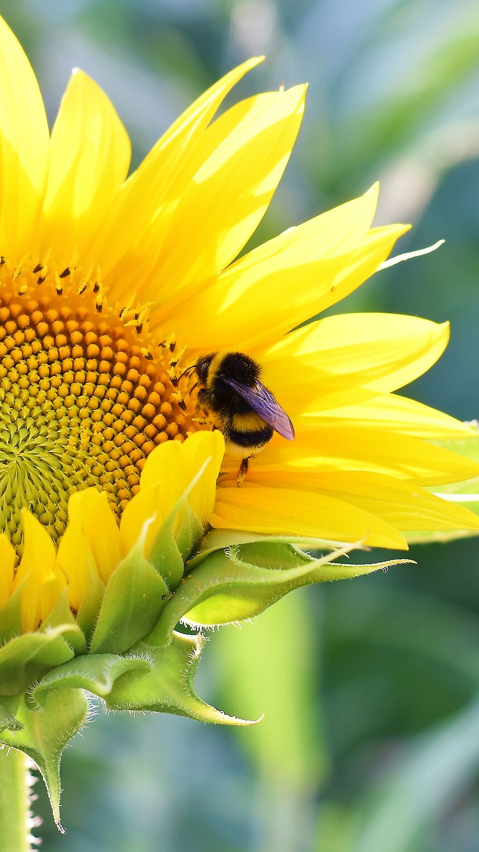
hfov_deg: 9.8
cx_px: 160
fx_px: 2801
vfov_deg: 17.3
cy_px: 423
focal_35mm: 124
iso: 125
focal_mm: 50
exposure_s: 1/125
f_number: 4
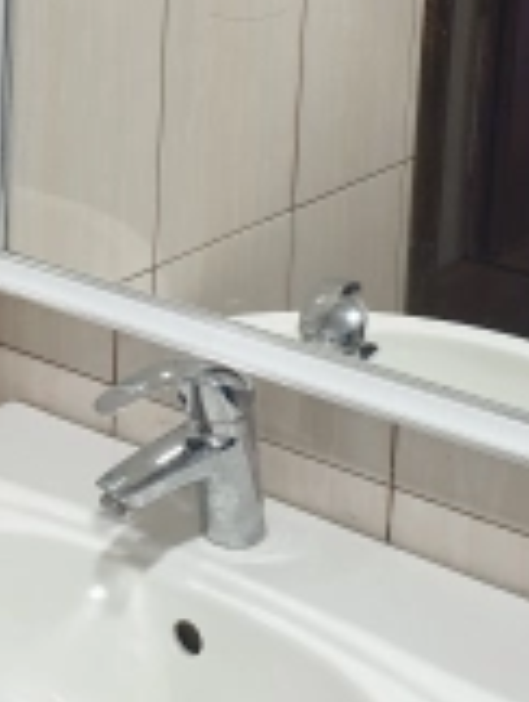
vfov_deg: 24.8
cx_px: 63
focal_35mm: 75
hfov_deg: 19.4
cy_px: 4
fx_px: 1524
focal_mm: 4.3
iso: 320
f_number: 2.4
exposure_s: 1/50
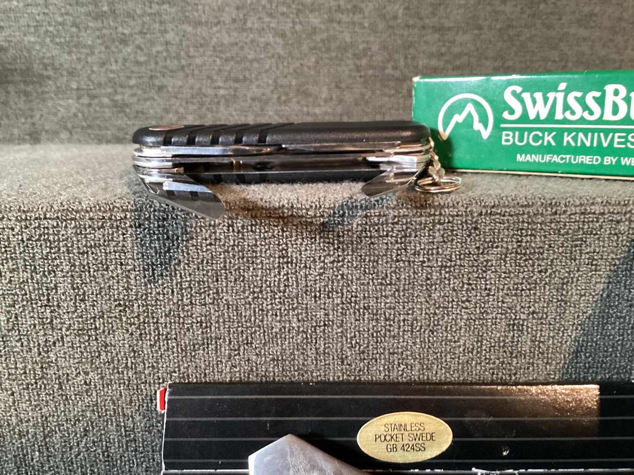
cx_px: 317
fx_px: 568
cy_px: 238
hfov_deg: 58.3
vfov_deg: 45.4
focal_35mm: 31
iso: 320
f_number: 2.4
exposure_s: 1/30
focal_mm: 3.3
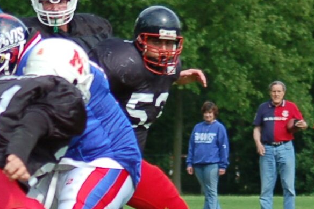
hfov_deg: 3.7
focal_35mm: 564
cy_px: 213
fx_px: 4918
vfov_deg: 2.4
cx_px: 155
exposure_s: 1/1000
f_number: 4.2
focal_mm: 100
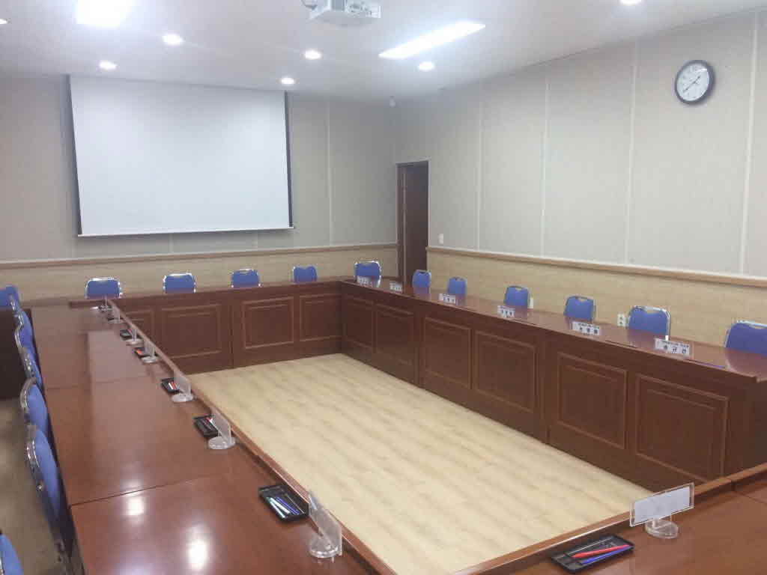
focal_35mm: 29
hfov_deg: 61.7
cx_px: 384
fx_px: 643
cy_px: 288
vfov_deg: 48.2
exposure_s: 1/30
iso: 50
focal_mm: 4.15
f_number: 2.2
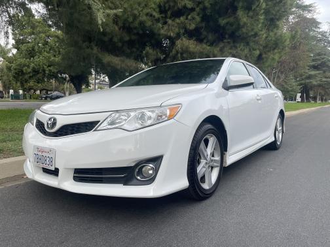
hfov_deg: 67.3
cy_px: 124
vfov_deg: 53.1
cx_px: 165
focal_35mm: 26
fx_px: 248
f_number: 1.6
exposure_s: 1/1233
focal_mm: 4.2
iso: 32
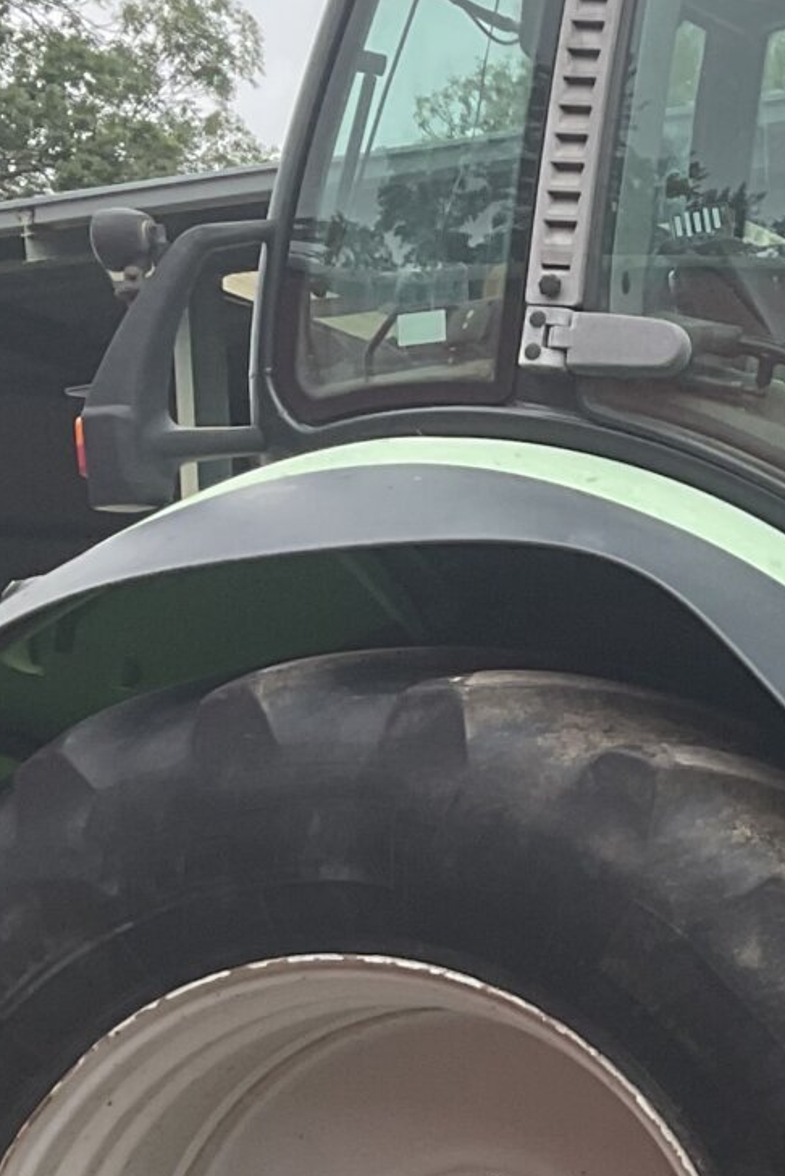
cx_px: 1481
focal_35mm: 106
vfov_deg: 19.2
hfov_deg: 11.8
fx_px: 3464
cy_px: 771
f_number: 1.8
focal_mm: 3
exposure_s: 1/360
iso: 16
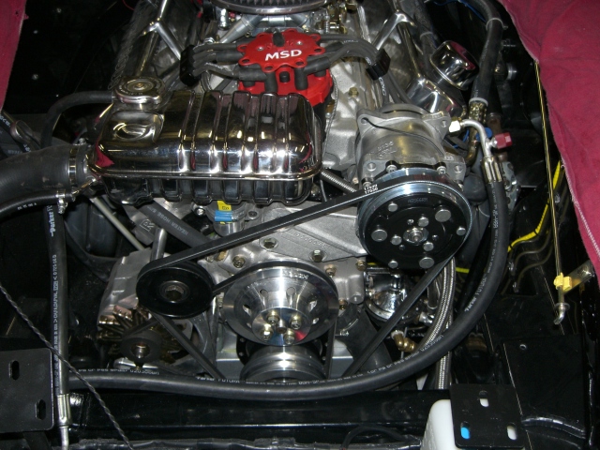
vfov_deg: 37.7
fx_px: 659
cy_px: 225
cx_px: 300
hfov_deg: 49.0
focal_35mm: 38
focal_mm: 7.9
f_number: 2.8
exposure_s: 1/60
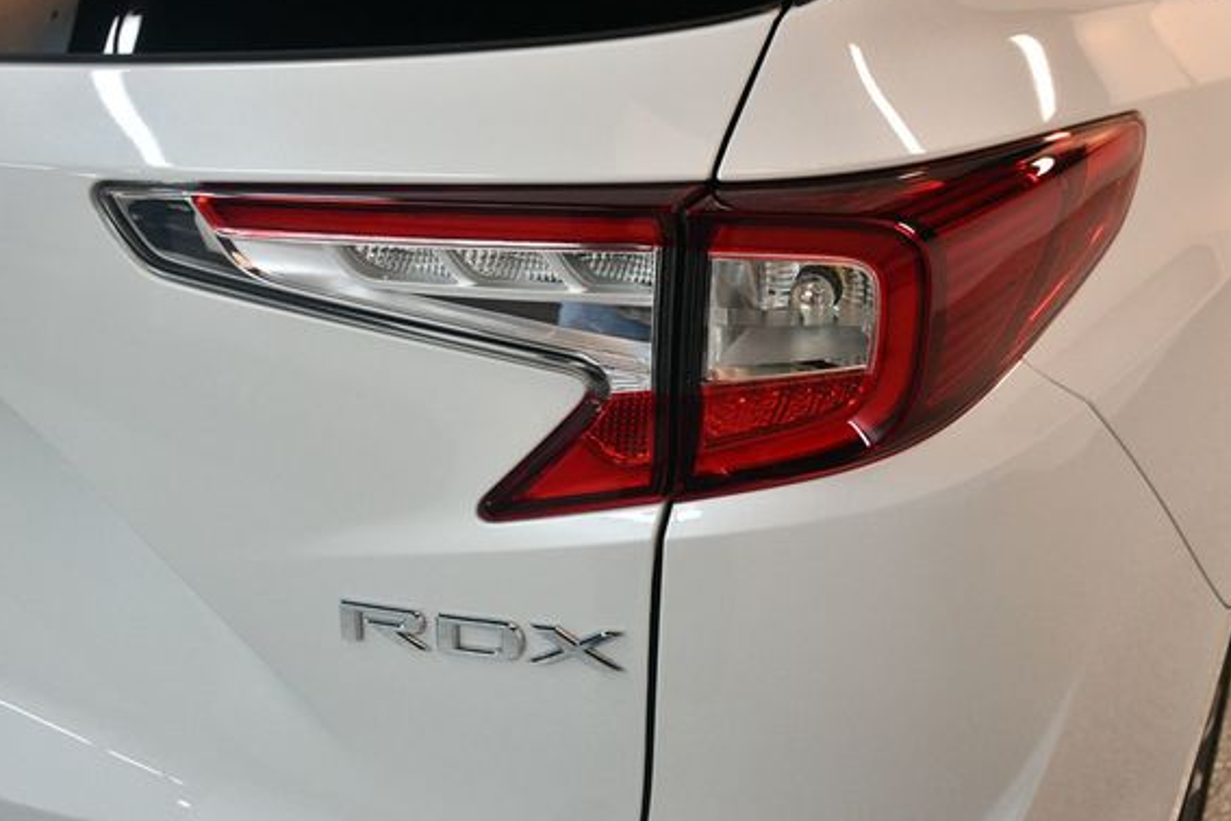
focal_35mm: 44
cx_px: 617
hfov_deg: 44.5
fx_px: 1504
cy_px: 363
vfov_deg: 30.5
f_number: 3.8
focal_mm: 26
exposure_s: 1/125
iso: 1250
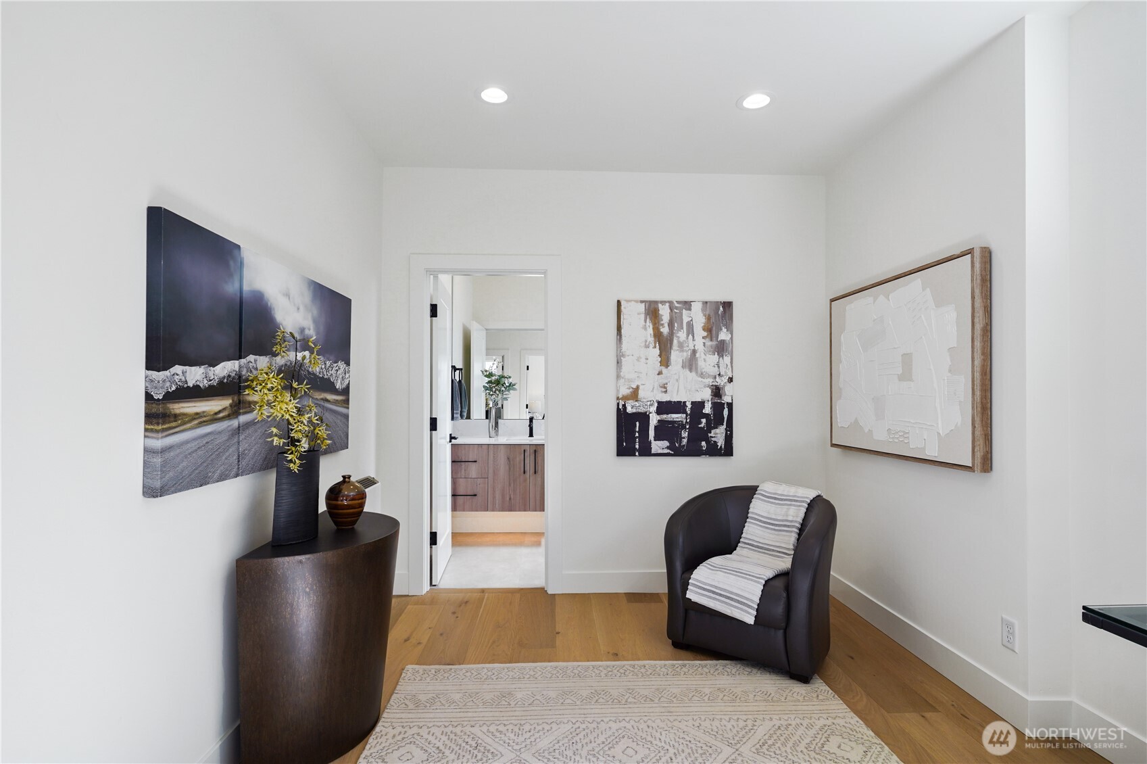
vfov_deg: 70.4
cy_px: 382
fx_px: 541
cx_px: 574
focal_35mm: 17
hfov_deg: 93.3
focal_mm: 17
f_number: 7.1
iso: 200
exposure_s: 1/50
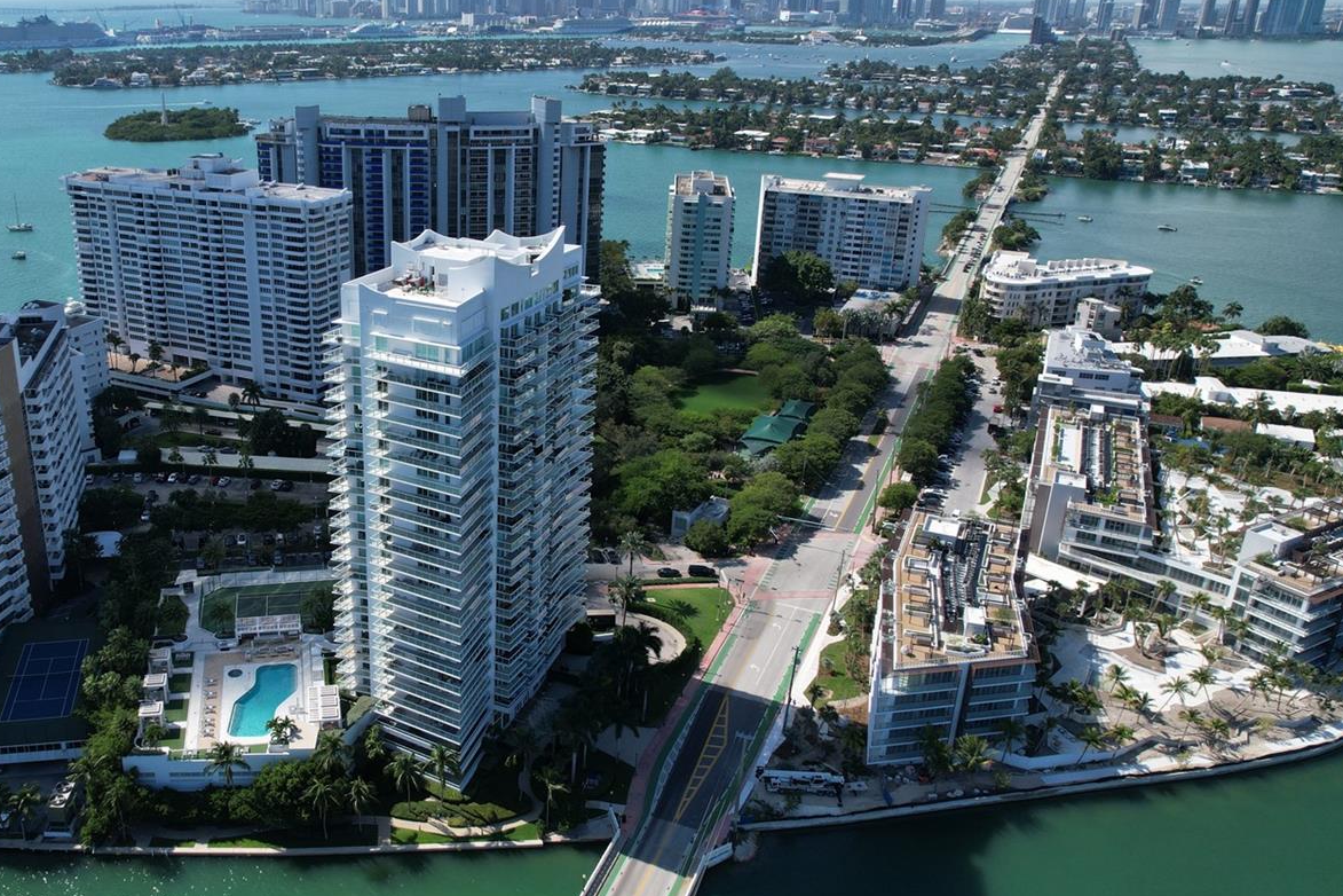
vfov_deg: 43.6
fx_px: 1119
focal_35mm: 30
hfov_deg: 60.6
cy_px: 440
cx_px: 461
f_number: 2.8
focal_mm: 8.38
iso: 110
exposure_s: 1/2500
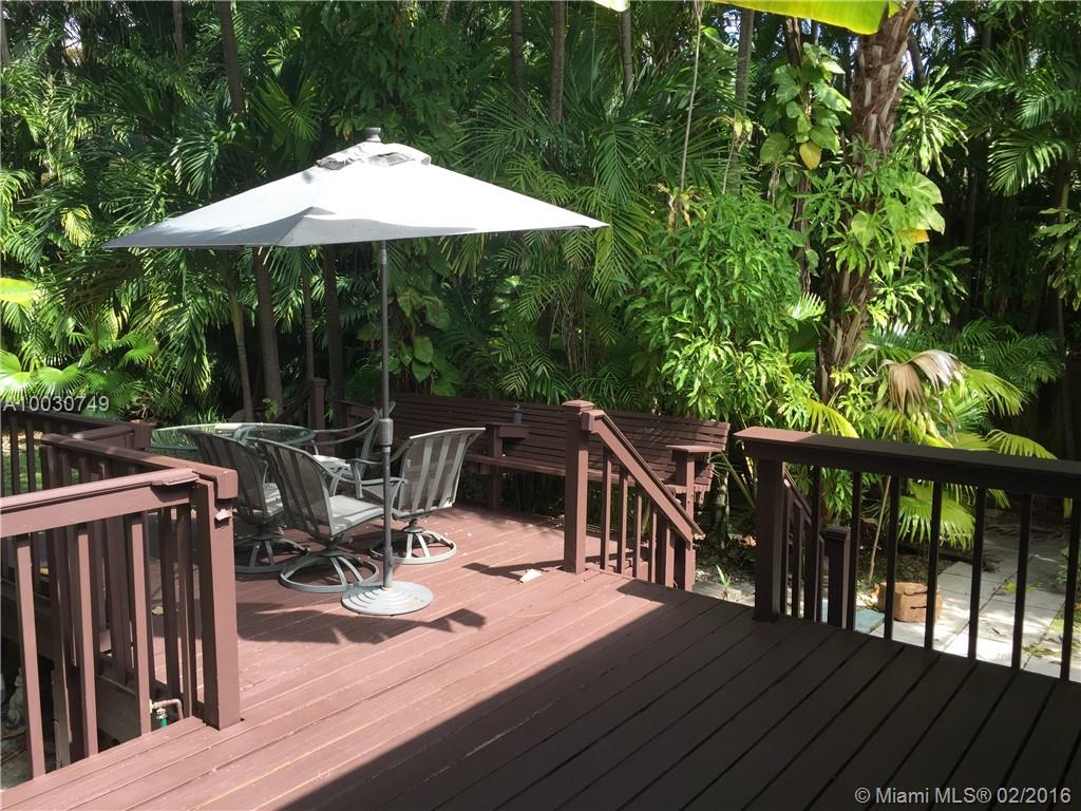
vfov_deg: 48.2
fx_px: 906
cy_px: 406
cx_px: 540
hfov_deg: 61.7
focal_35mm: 29
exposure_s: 1/356
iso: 32
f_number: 2.2
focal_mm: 4.15
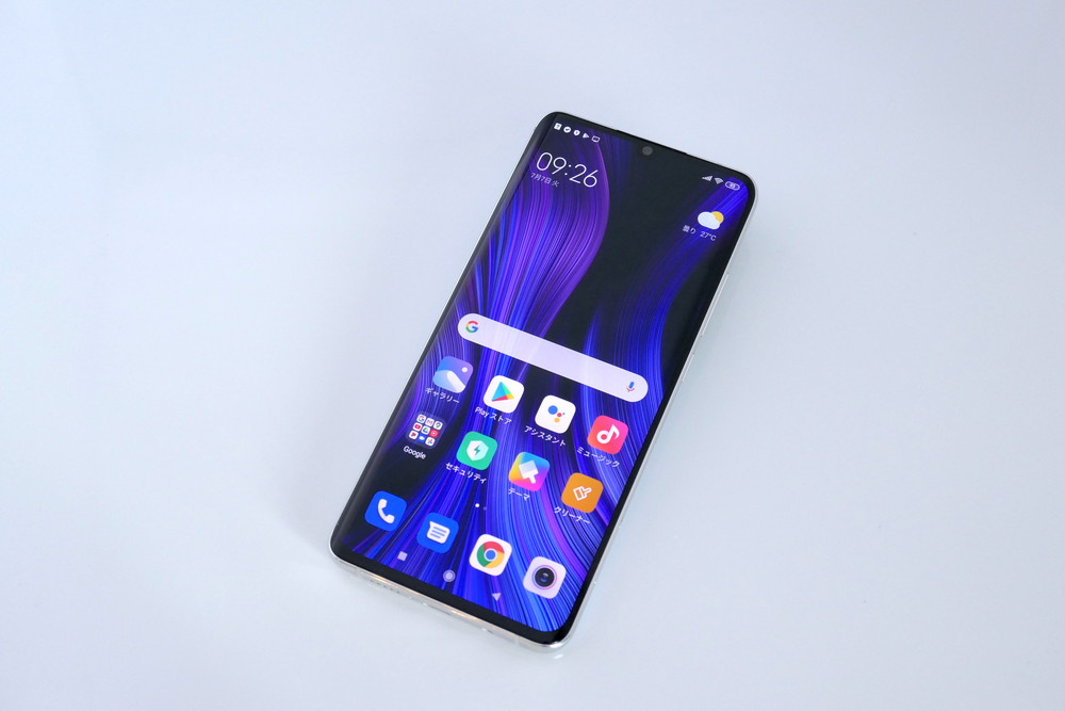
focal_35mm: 47
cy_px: 356
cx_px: 532
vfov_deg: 28.7
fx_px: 1391
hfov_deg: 41.9
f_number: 4.1
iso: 400
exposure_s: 1/80
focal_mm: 17.1
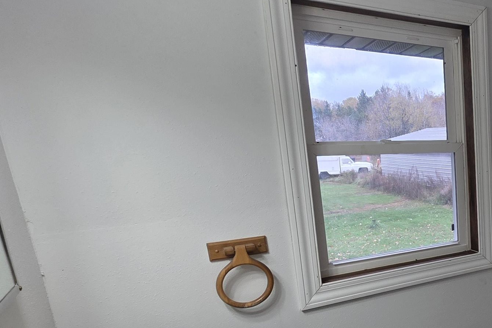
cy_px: 256
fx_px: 424
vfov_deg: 40.8
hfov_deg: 47.8
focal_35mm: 31
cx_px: 511
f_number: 1.9
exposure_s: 1/120
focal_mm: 2.2
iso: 64
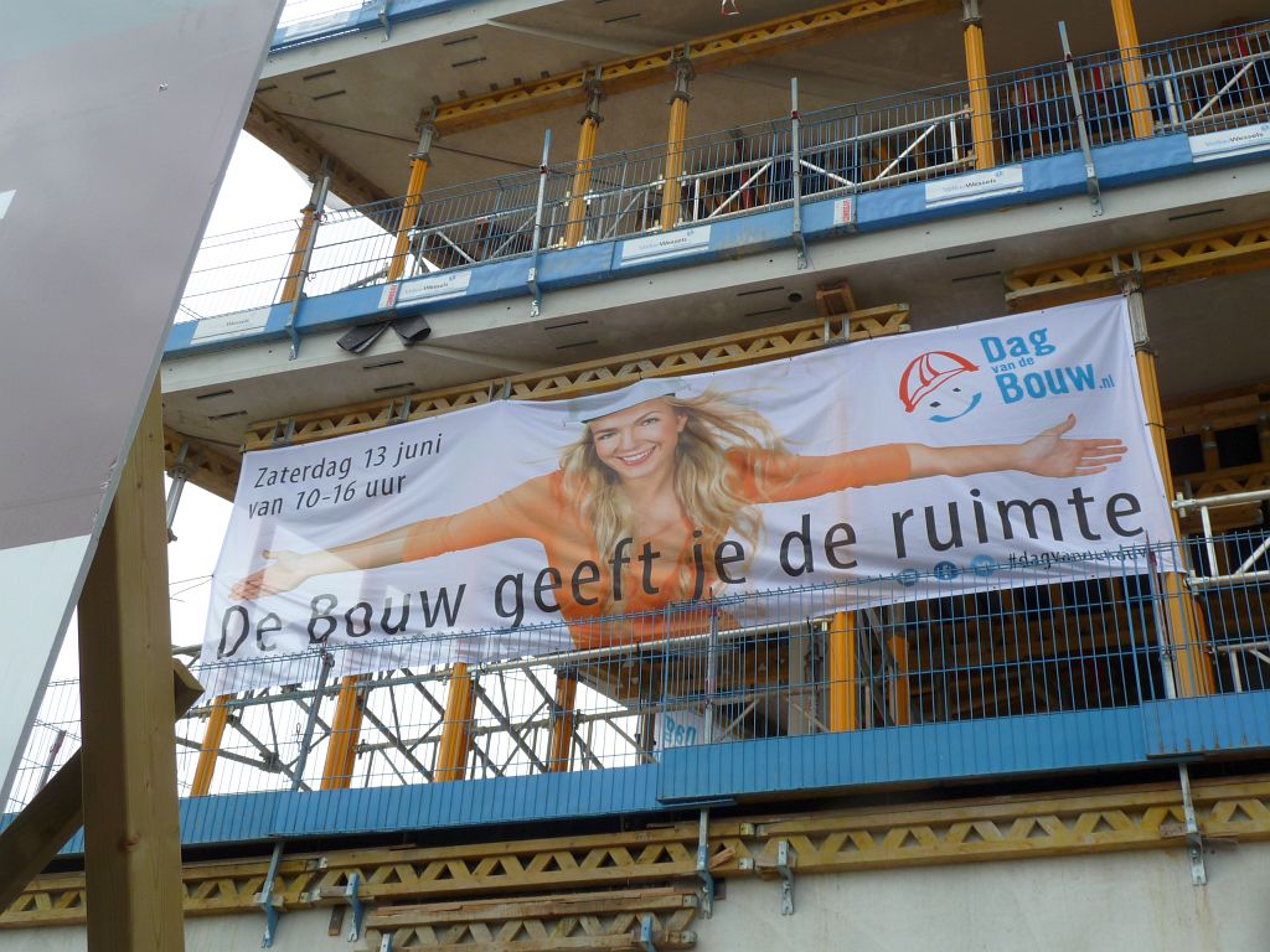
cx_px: 635
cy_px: 476
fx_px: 1541
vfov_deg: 34.3
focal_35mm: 42
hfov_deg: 44.8
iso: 80
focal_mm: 6.9
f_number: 4
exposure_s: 1/500
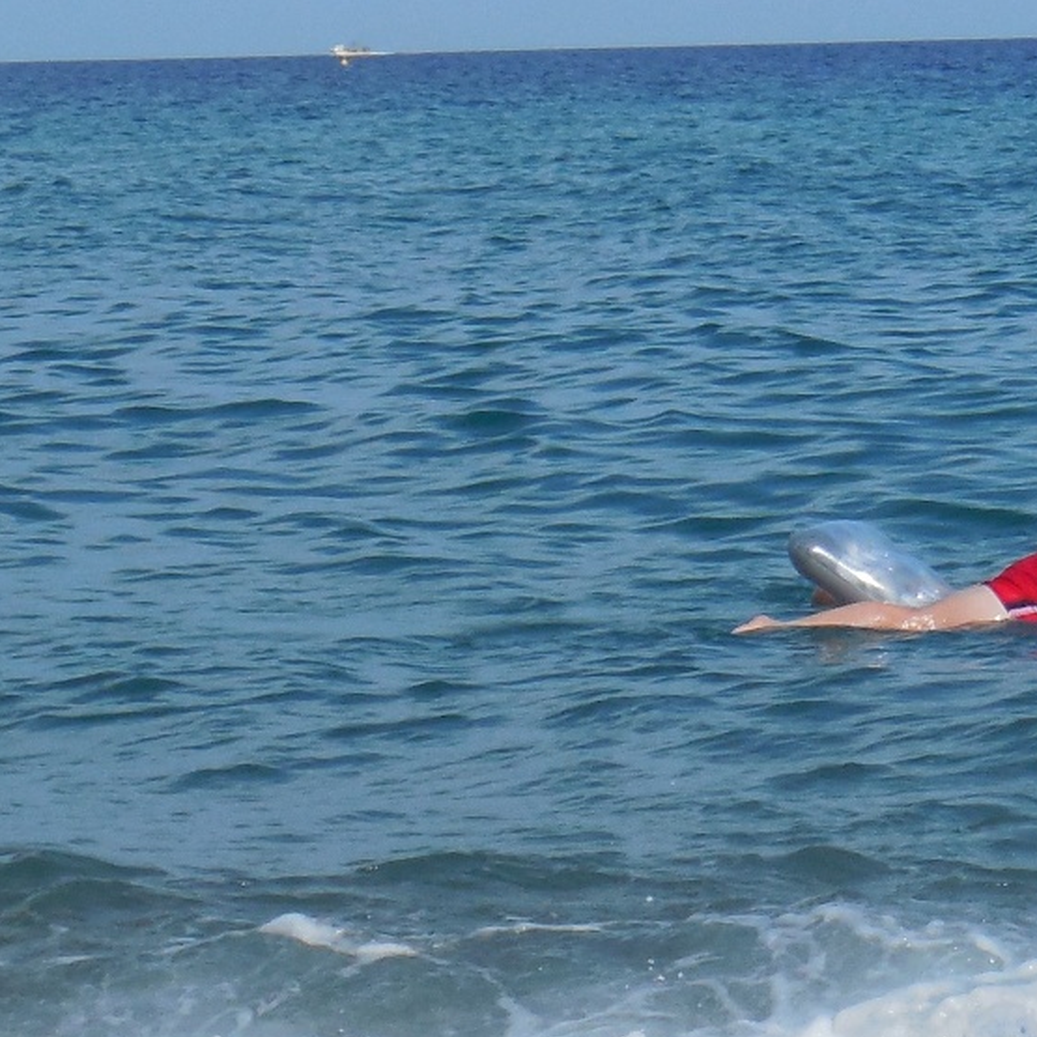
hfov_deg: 9.4
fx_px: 6135
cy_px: 106
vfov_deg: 9.6
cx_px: 1457
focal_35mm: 181
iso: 125
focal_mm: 10
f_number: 5.2
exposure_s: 1/1000
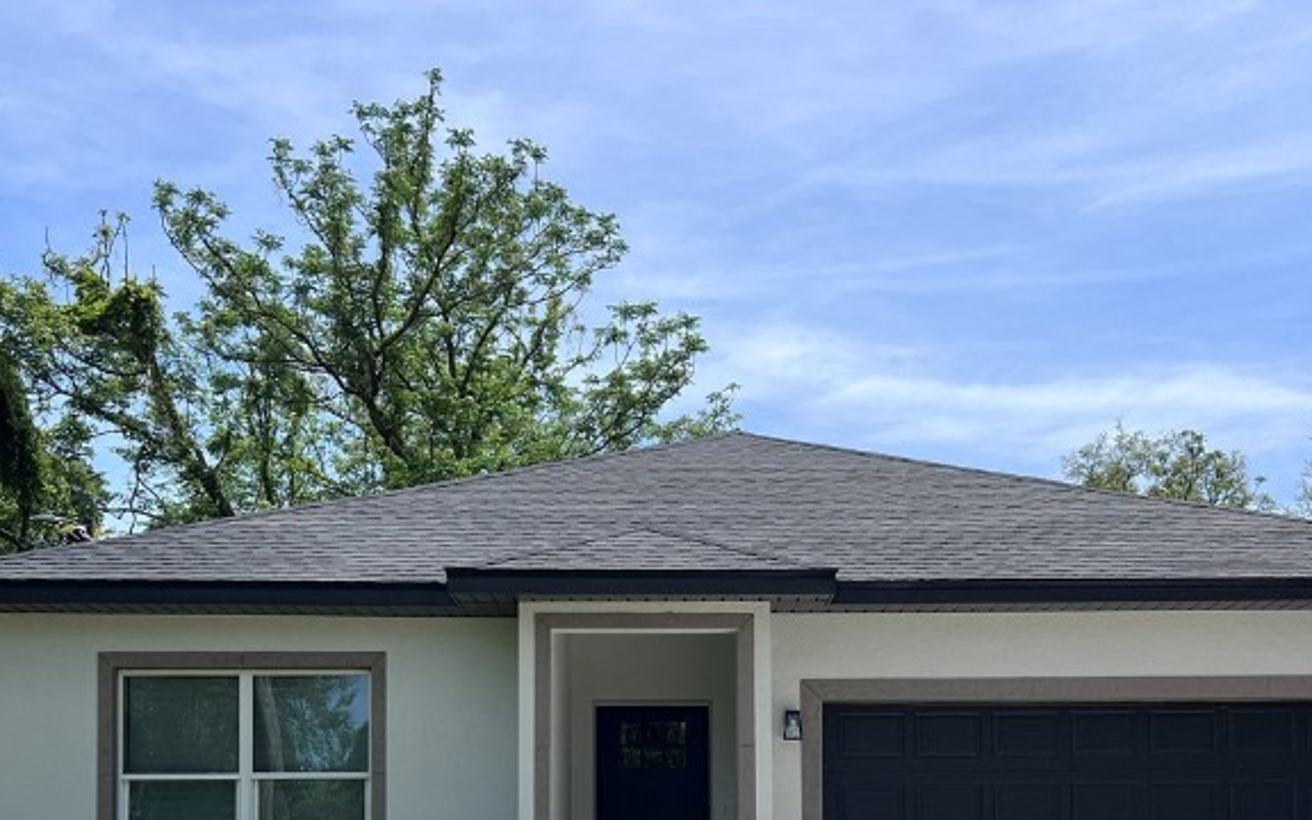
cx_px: 736
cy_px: 770
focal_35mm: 49
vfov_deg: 25.4
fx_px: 1752
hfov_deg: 41.0
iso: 50
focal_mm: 5.7
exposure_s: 1/3704
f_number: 1.5
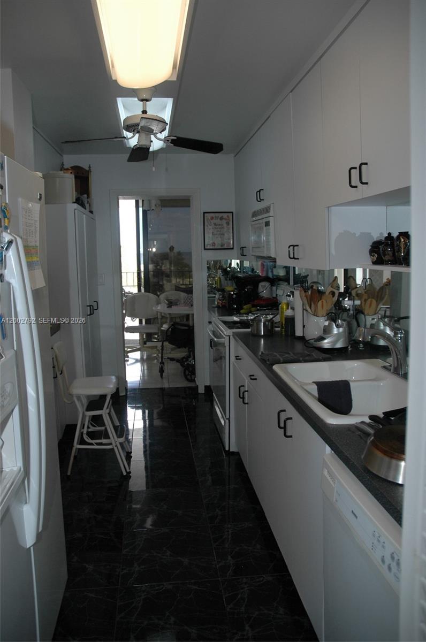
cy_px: 321
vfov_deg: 67.5
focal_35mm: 27
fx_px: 481
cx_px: 213
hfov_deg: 47.8
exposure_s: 1/100
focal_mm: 18
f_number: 5
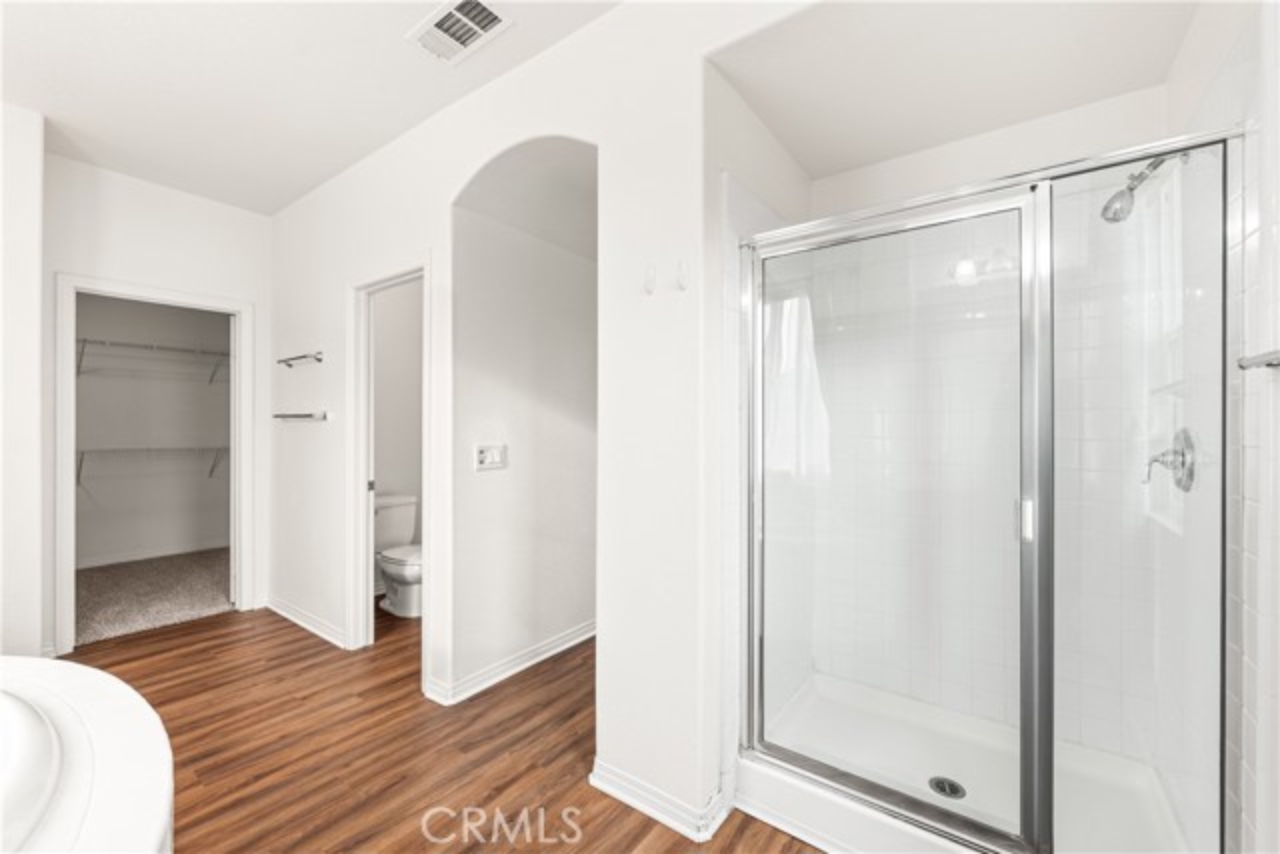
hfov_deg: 104.2
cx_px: 640
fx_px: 498
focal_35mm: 14
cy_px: 427
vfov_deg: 81.2
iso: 320
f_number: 7.1
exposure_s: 1/2.5
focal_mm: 14
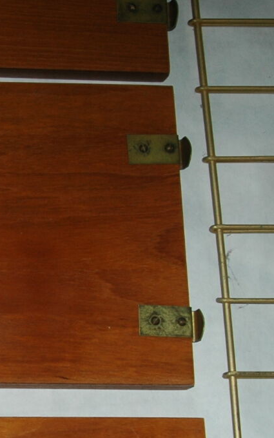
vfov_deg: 14.8
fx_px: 1683
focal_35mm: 141
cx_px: -375
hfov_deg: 8.5
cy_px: 315
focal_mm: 28
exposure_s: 1/125
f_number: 5.6
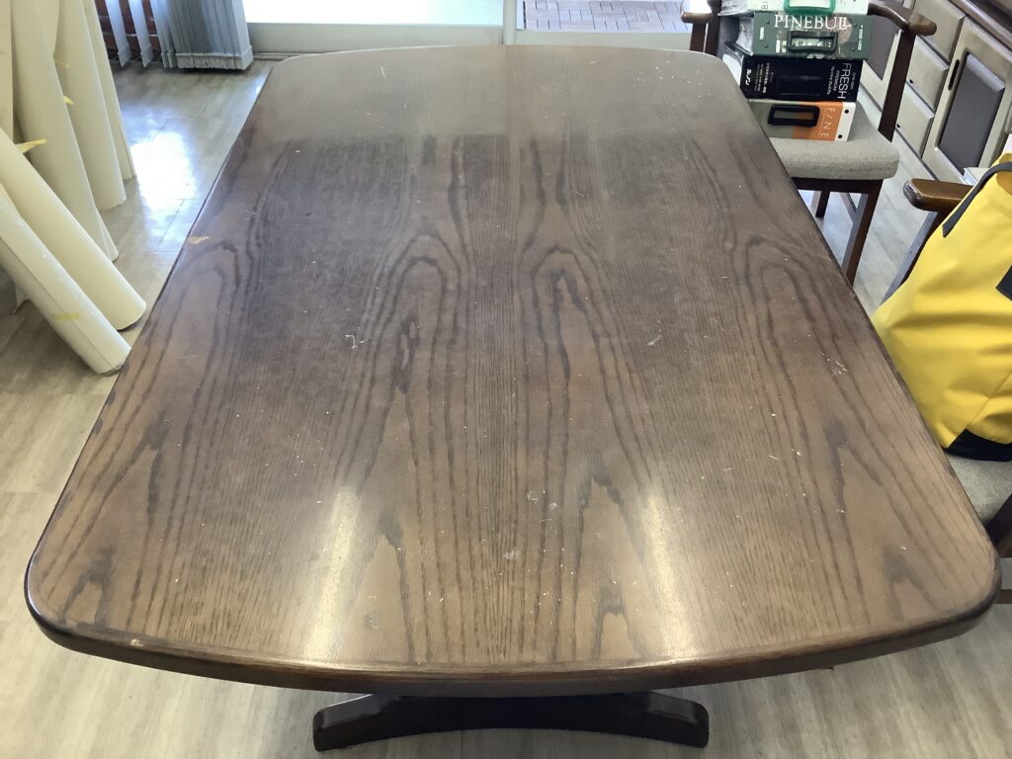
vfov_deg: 45.4
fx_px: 906
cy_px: 380
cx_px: 506
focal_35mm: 31
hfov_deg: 58.4
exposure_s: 1/60
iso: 250
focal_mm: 3.3
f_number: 2.4
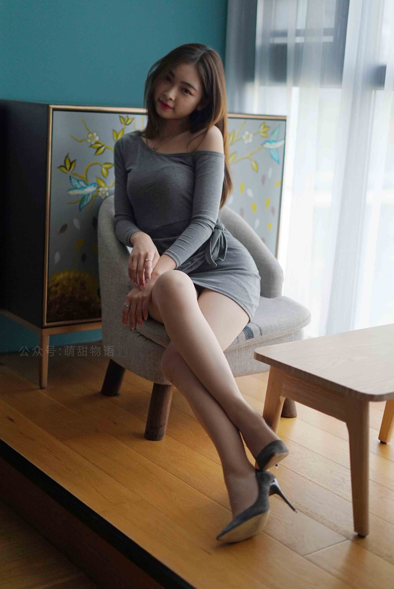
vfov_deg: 39.6
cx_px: 197
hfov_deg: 27.0
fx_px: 820
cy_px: 294
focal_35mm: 50
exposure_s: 1/2000
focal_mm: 50
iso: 1000
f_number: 2
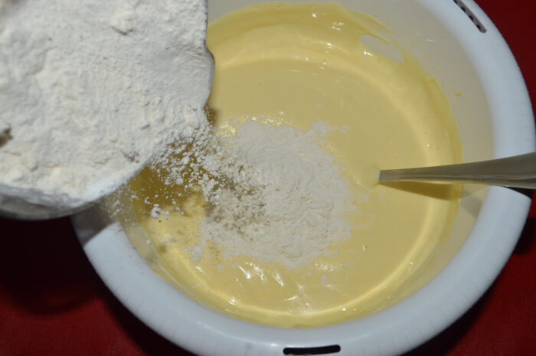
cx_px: 268
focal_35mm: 36
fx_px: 535
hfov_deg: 53.2
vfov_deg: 36.8
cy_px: 178
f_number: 8
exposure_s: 1/60
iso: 100
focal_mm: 24
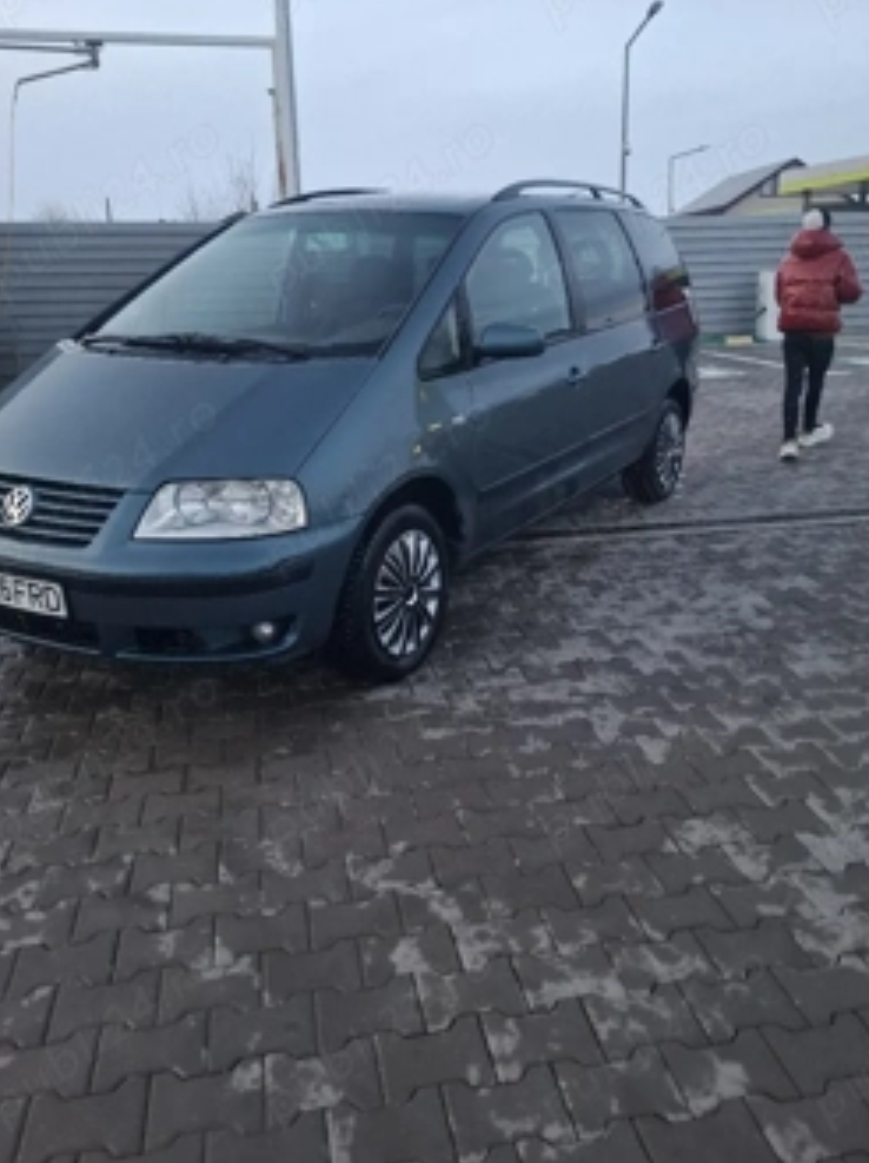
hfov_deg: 49.7
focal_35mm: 28
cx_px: 449
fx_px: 939
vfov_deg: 63.4
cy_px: 527
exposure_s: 1/100
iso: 125
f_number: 1.8
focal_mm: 5.54
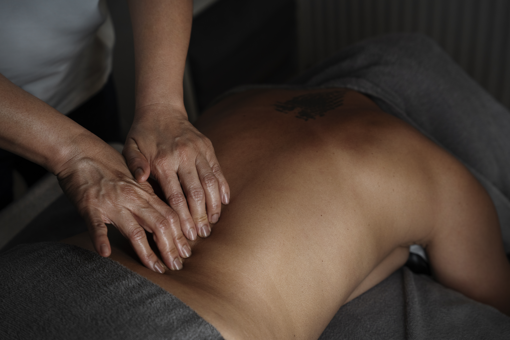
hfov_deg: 32.0
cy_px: 170
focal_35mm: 63
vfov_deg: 21.7
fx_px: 888
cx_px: 255
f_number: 4
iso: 800
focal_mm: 62.7
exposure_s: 1/200
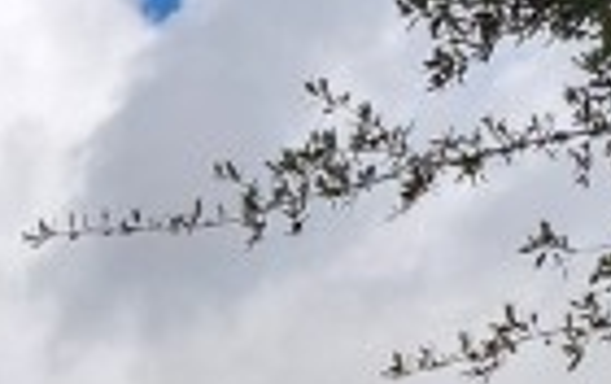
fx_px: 2969
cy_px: 1248
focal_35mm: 178
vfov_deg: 6.6
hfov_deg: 10.4
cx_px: -794
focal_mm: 6.4
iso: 12
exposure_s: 1/767
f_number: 1.8
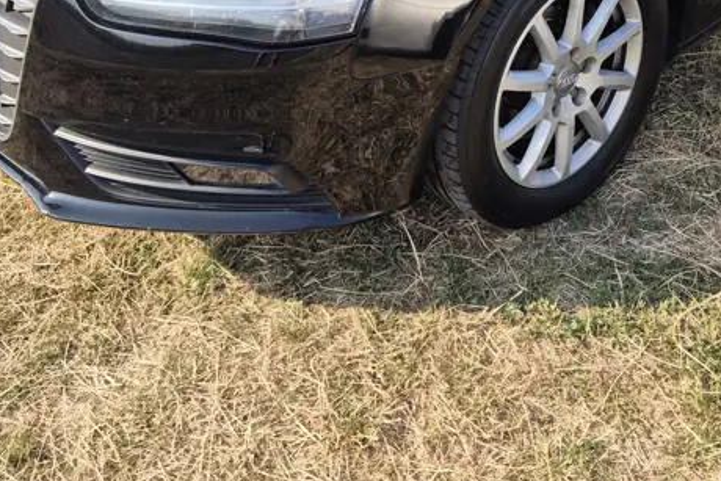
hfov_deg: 37.8
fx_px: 1042
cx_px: 478
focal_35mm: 52
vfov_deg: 24.4
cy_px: -42
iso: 25
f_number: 1.8
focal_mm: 5.4
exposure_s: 1/488
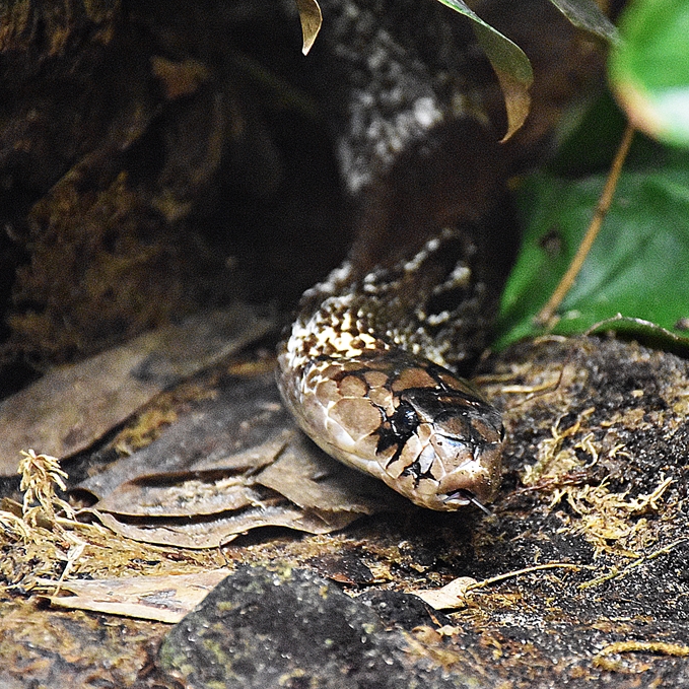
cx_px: 440
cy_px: 346
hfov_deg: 6.5
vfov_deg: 6.5
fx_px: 6058
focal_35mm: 269
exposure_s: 1/100
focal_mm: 140
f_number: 5.6
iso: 12800
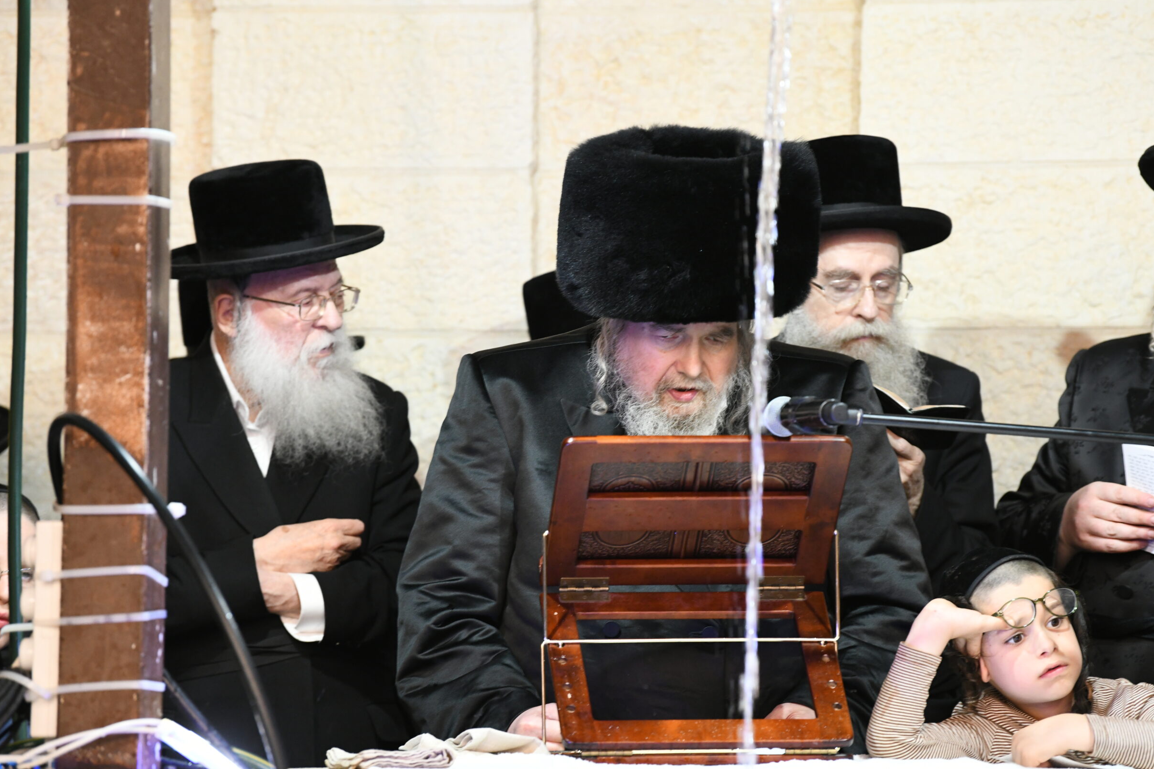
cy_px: 378
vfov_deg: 7.0
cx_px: 582
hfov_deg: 10.4
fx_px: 6315
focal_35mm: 197
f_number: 4
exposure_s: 1/100
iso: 2500
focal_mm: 185
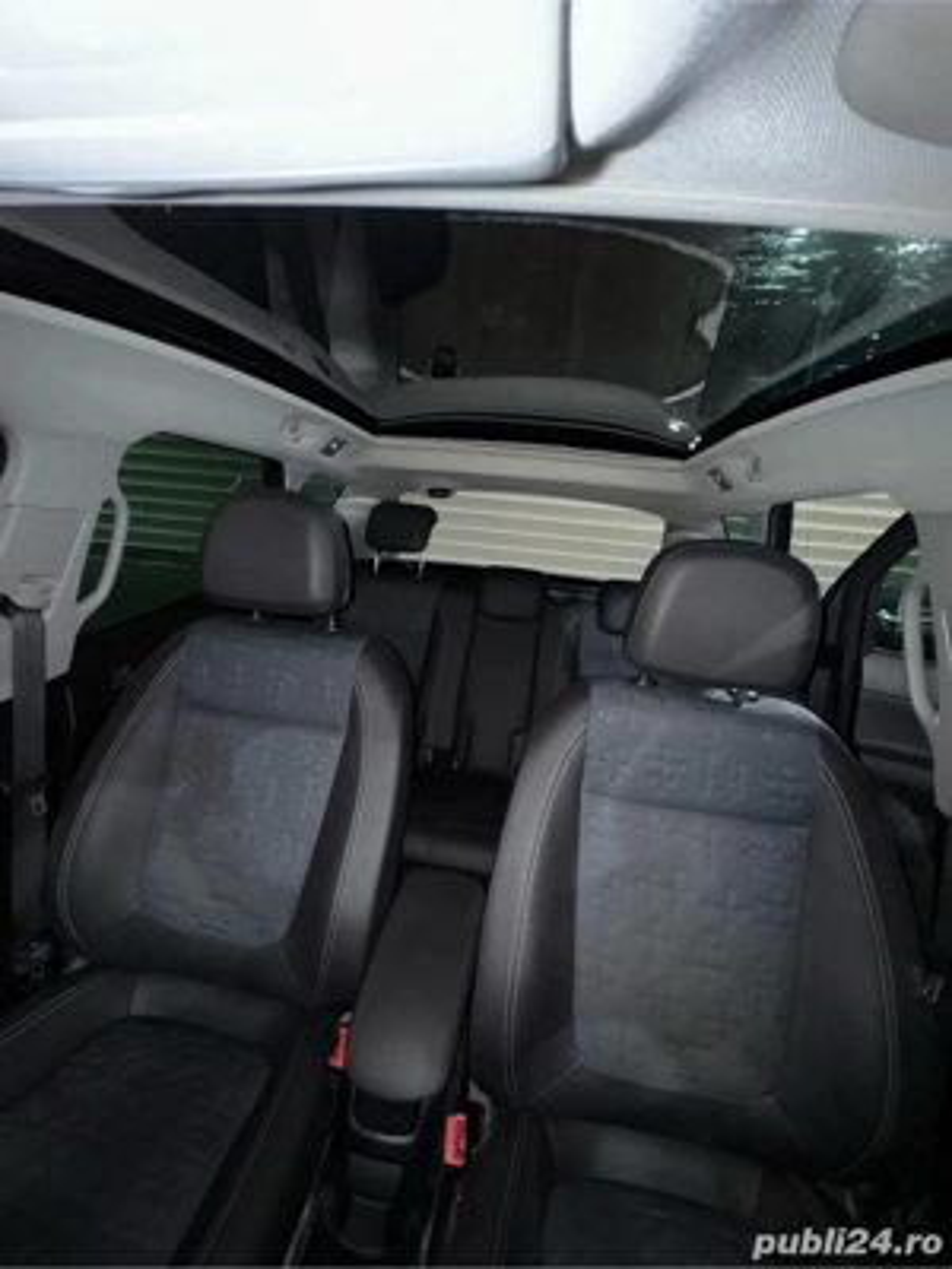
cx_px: 476
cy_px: 634
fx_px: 513
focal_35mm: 14
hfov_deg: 85.7
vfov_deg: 102.1
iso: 125
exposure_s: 1/25
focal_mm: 2.22
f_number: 2.2
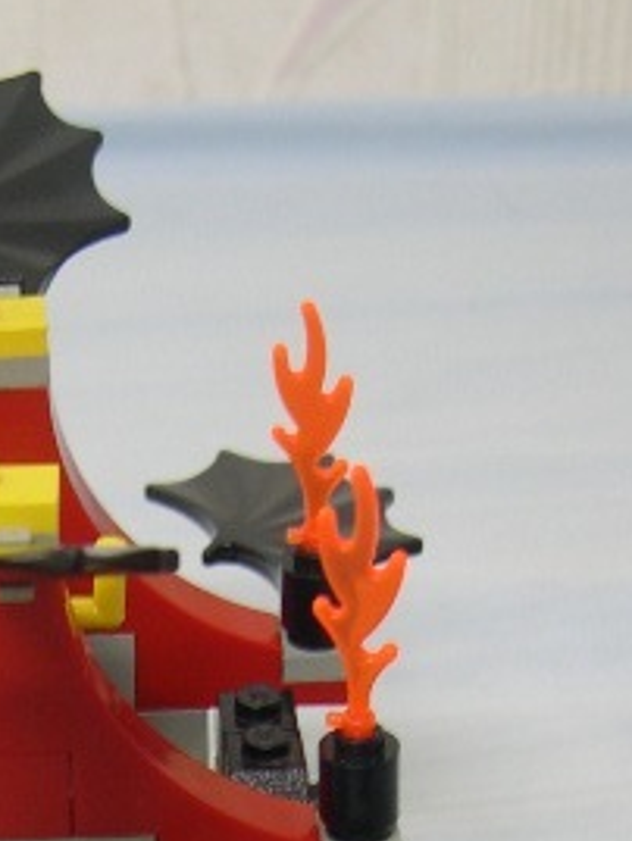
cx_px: 25
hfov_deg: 13.0
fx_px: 2749
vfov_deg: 16.2
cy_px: 1169
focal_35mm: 113
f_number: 2.8
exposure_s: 1/9.6
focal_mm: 8
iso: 100
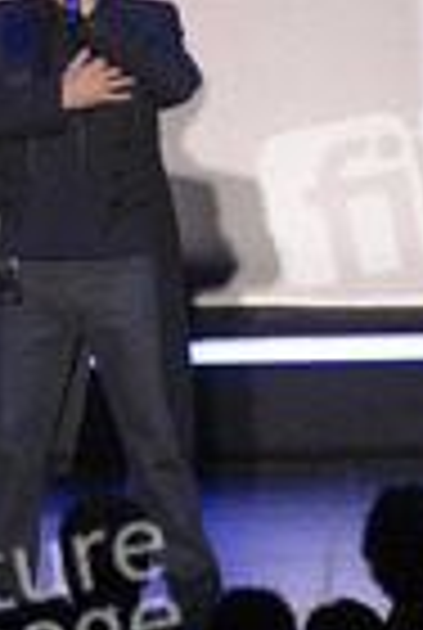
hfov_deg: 1.7
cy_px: -45
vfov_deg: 2.6
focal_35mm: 792
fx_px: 13897
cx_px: 86
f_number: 5
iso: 800
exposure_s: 1/100
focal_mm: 185
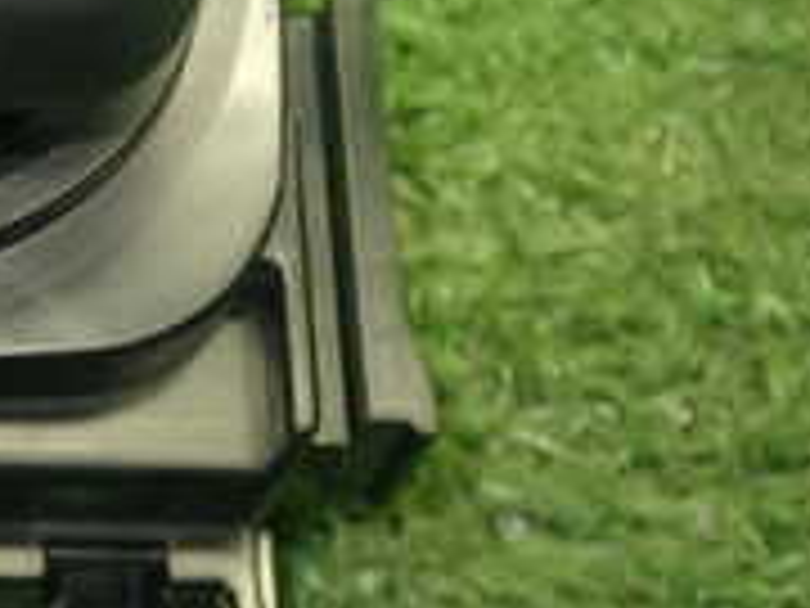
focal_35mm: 157
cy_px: 5
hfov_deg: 12.3
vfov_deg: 9.4
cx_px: -112
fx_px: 3674
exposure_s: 1/50
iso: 400
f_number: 3.1
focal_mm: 8.4
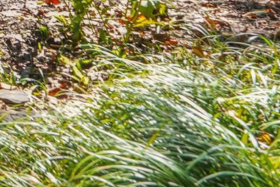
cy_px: -239
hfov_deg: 15.0
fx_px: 634
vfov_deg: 13.2
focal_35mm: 81
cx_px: -387
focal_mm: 16.5
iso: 250
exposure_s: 1/100
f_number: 5.6
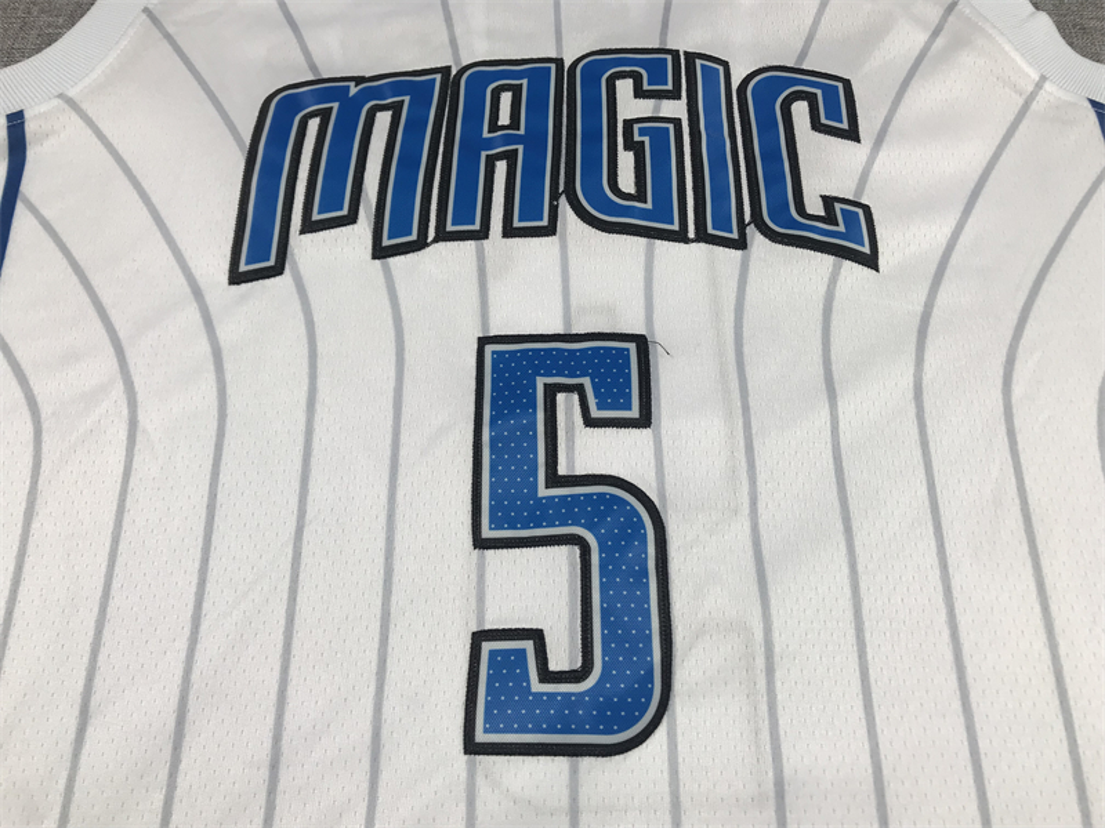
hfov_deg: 63.4
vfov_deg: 49.7
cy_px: 414
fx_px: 894
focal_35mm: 28
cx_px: 552
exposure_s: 1/110
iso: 20
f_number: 1.8
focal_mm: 3.99
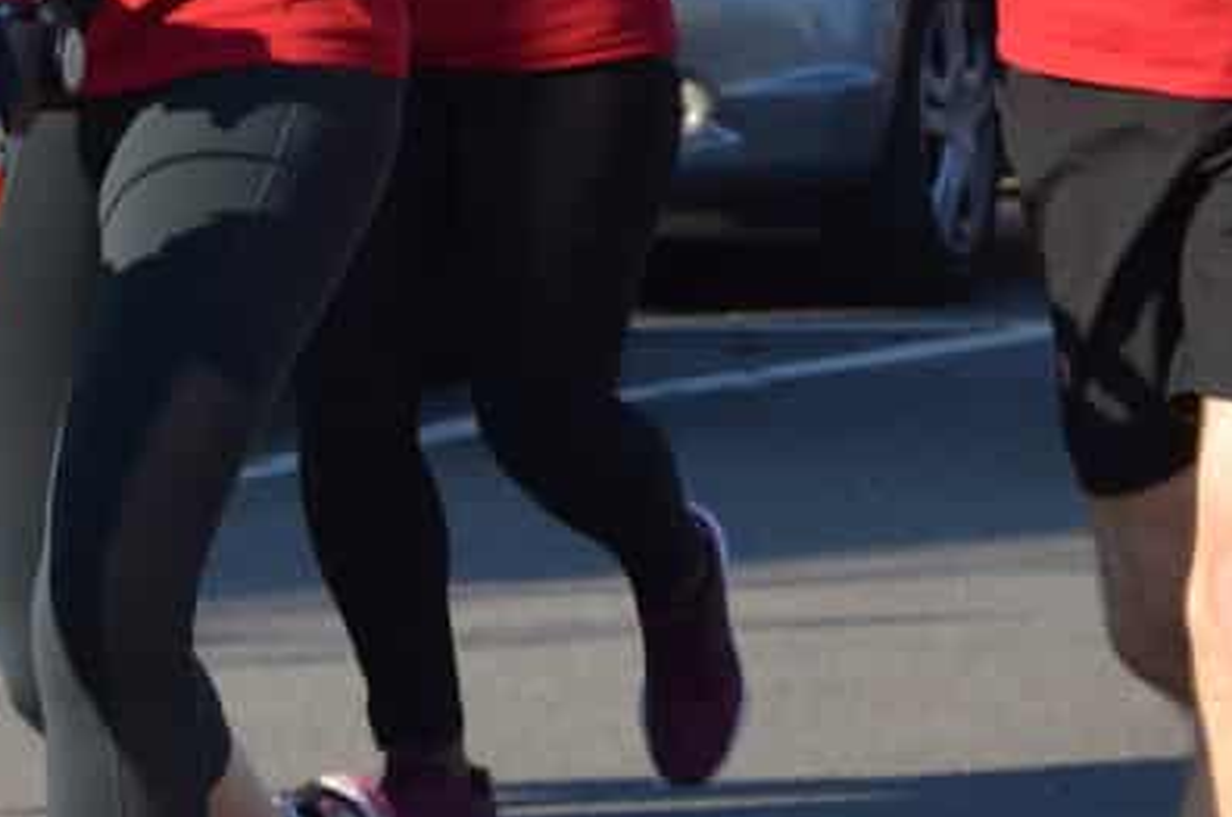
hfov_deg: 3.5
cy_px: -379
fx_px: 20226
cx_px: 246
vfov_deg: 2.3
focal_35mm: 592
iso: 400
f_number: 11
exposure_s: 1/500
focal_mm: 130
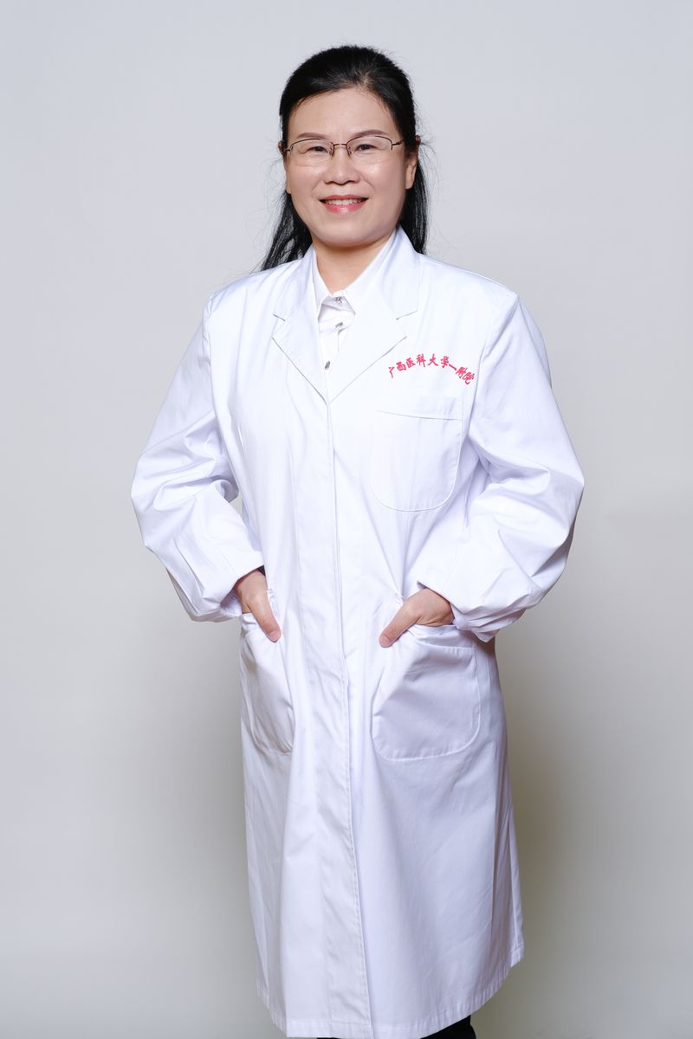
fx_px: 2425
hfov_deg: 16.3
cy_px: 520
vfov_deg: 24.2
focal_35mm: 84
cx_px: 346
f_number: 4
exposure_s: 1/160
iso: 250
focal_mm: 56
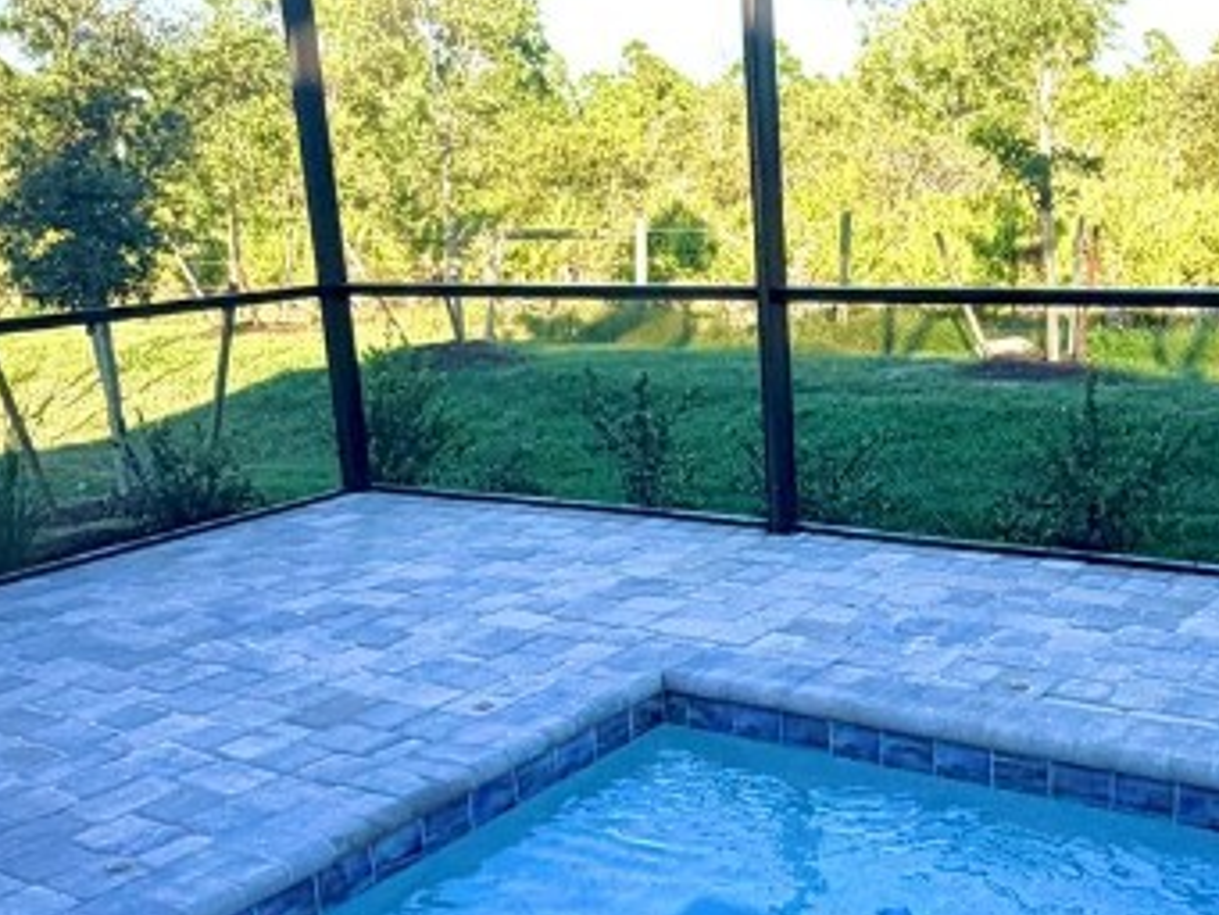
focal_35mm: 42
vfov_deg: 34.3
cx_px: 822
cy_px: 543
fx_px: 1480
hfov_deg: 44.1
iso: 50
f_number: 2.2
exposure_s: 1/502
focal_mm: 2.22
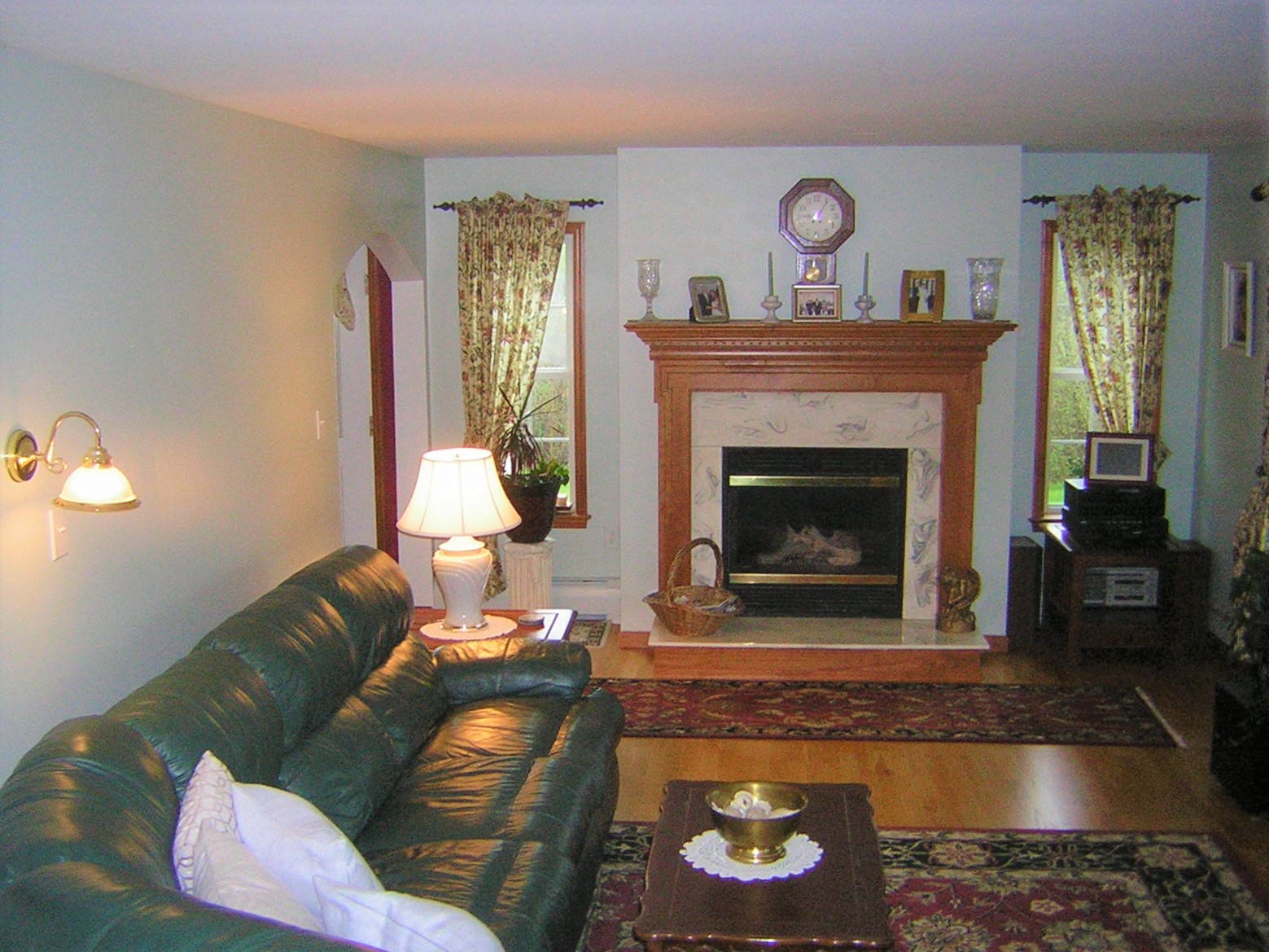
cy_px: 476
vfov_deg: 39.7
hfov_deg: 51.4
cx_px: 634
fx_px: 1320
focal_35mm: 36
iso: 133
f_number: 2.6
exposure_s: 1/60.1
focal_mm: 4.7
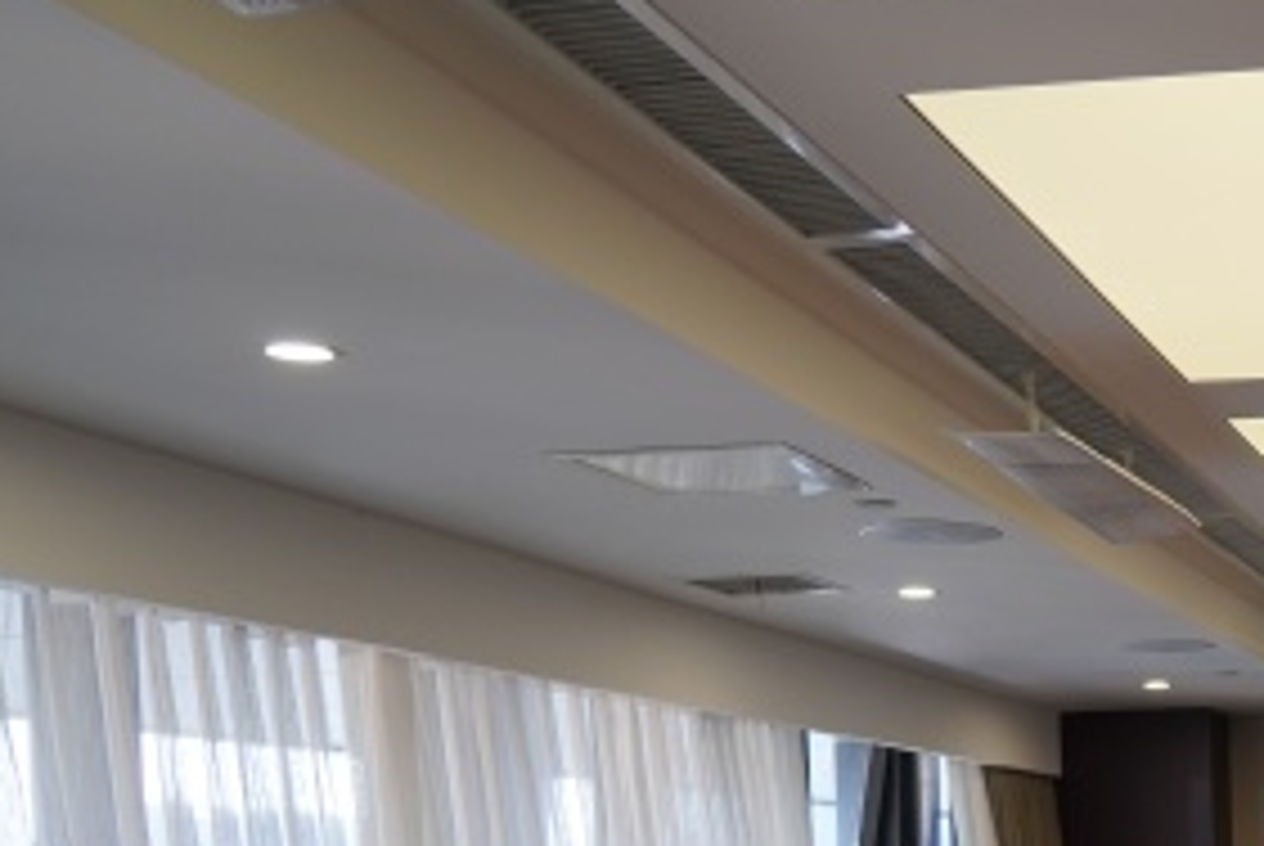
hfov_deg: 27.8
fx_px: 2249
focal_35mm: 64
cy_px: 1026
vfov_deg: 19.9
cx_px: 1484
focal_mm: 24
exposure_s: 1/160
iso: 640
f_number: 4
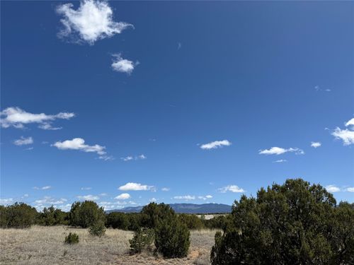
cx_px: 177
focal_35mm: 24
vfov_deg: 56.8
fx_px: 245
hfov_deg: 71.6
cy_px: 132
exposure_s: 1/6173
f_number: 1.78
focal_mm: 6.76
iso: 80
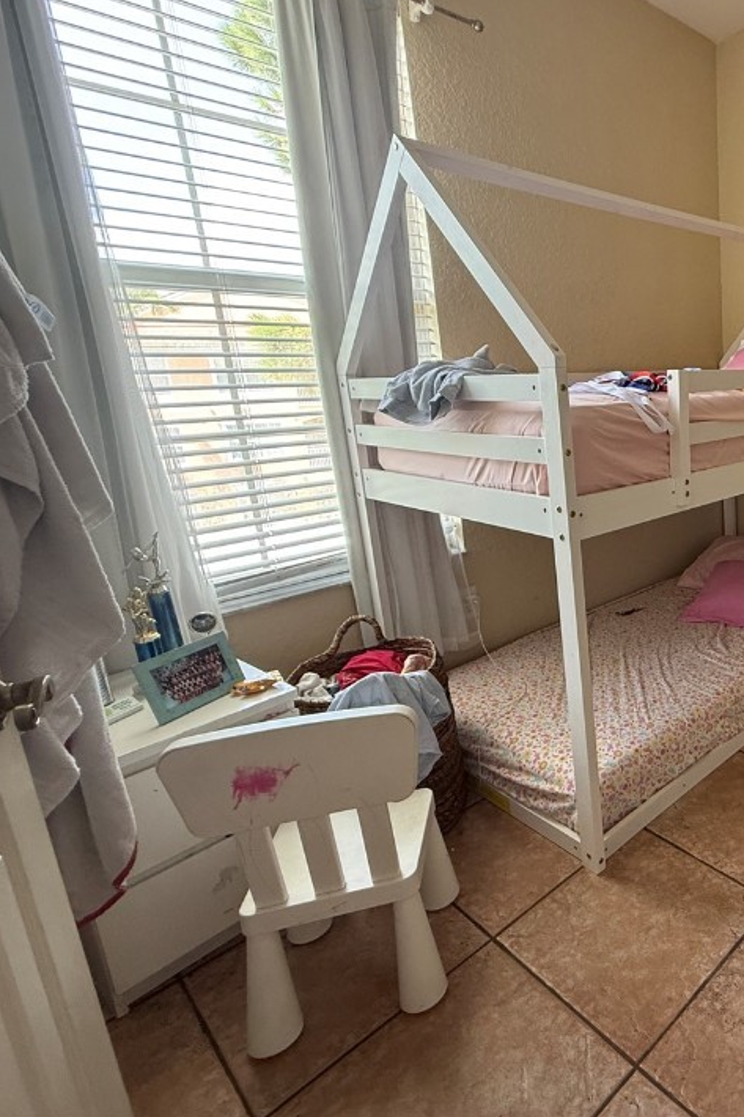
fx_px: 651
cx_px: 727
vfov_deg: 81.1
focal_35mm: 21
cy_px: 514
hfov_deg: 49.7
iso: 320
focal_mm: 2.22
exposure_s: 1/99
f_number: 2.2
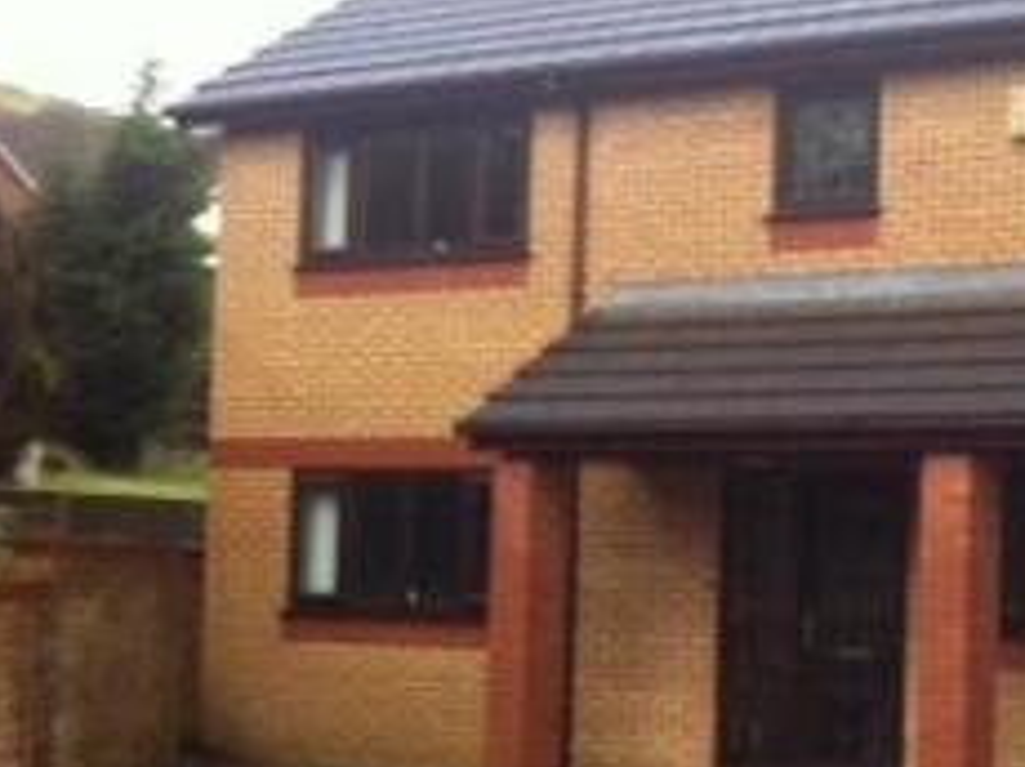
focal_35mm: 89
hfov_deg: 20.5
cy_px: 426
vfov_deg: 16.6
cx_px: 1246
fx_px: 2633
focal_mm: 3.85
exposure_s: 1/120
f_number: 2.8
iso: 125
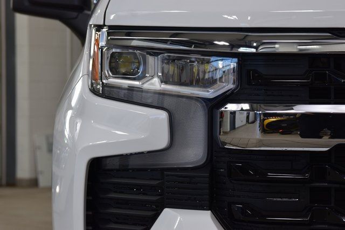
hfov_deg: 19.5
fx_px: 1006
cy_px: 115
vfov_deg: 13.0
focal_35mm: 105
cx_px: 172
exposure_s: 1/30
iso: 400
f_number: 7.1
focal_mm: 70
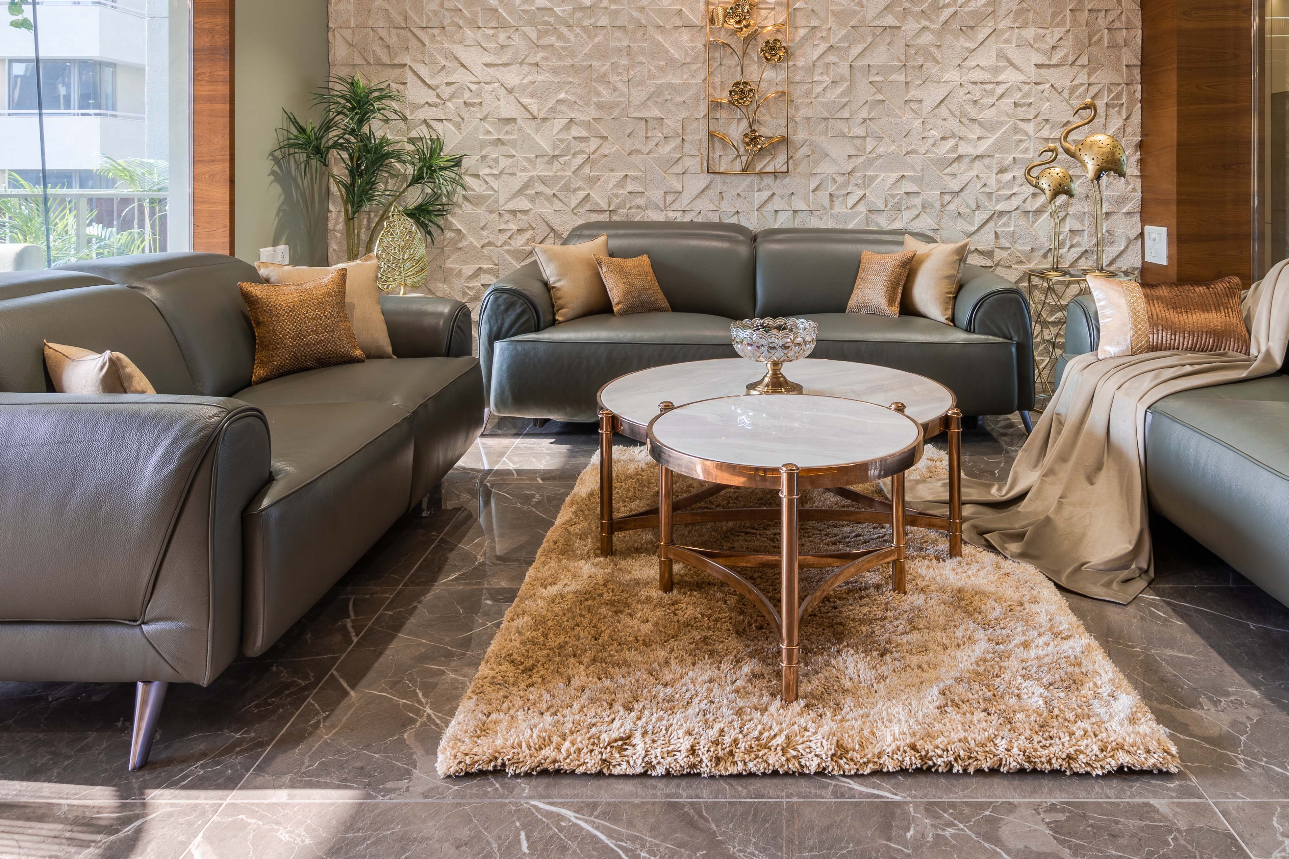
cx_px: 799
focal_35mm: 25
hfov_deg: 70.5
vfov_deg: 49.2
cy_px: 212
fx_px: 895
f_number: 13
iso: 100
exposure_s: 1/5
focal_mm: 16
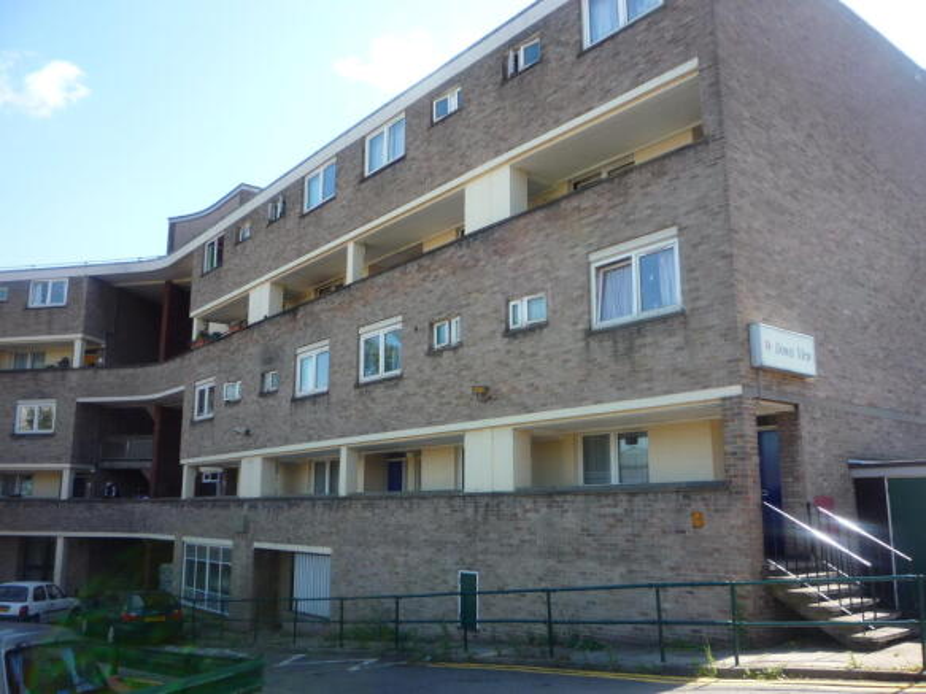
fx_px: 802
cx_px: 463
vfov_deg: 46.8
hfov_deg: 60.0
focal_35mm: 30
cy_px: 347
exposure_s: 1/200
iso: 100
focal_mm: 5.2
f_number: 4
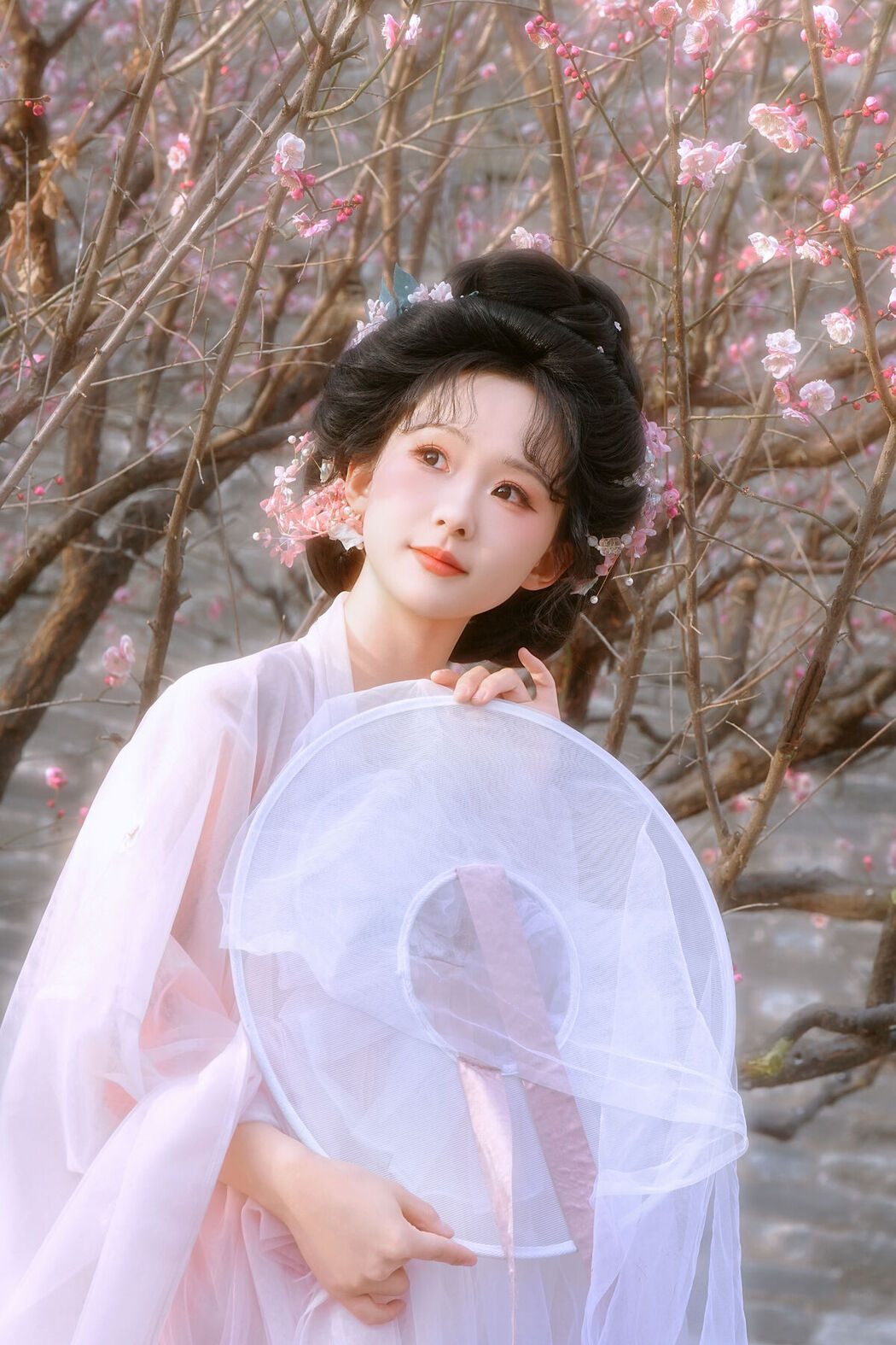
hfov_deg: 15.2
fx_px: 3360
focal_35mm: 90
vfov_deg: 22.6
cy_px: 672
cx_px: 448
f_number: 9
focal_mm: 90
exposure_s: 1/250
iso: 1600
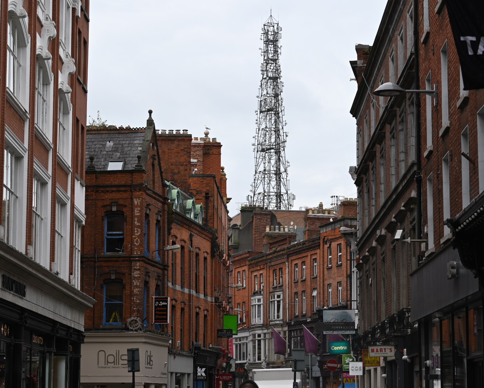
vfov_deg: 15.1
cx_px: 250
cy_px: 195
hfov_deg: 18.8
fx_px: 1461
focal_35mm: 102
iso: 100
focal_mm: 60
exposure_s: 1/250
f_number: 5.6
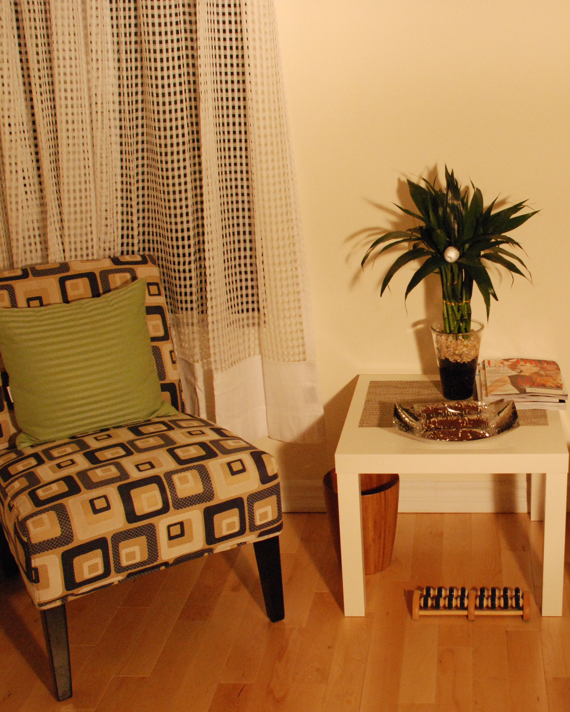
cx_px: 460
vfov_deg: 42.9
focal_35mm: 43
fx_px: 907
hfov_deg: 33.8
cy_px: 356
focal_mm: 20
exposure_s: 1/250
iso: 1600
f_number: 8
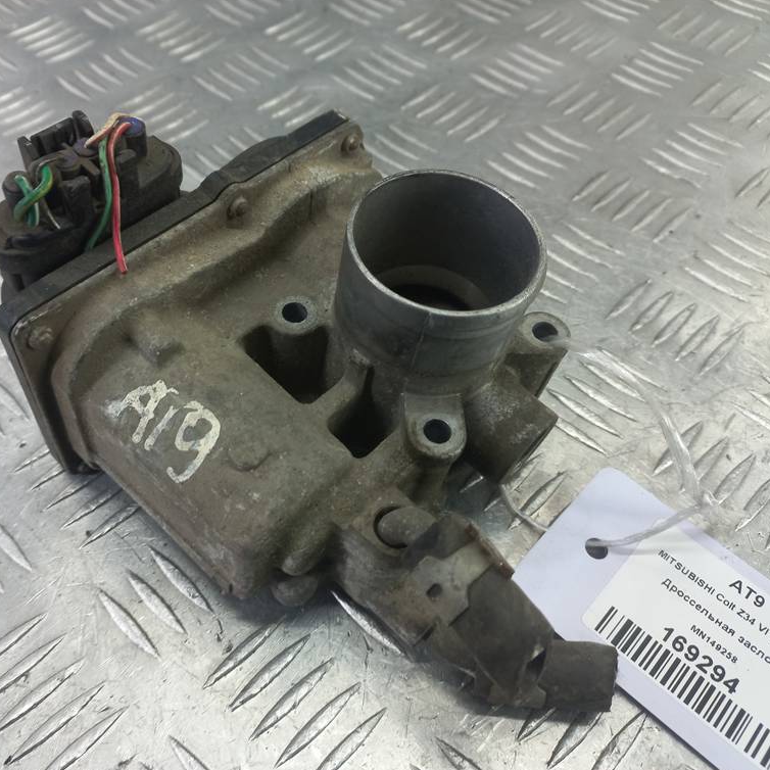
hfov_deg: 53.7
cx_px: 318
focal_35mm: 30
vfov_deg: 54.0
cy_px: 385
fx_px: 755
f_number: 1.8
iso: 64
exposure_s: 1/50
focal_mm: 4.6
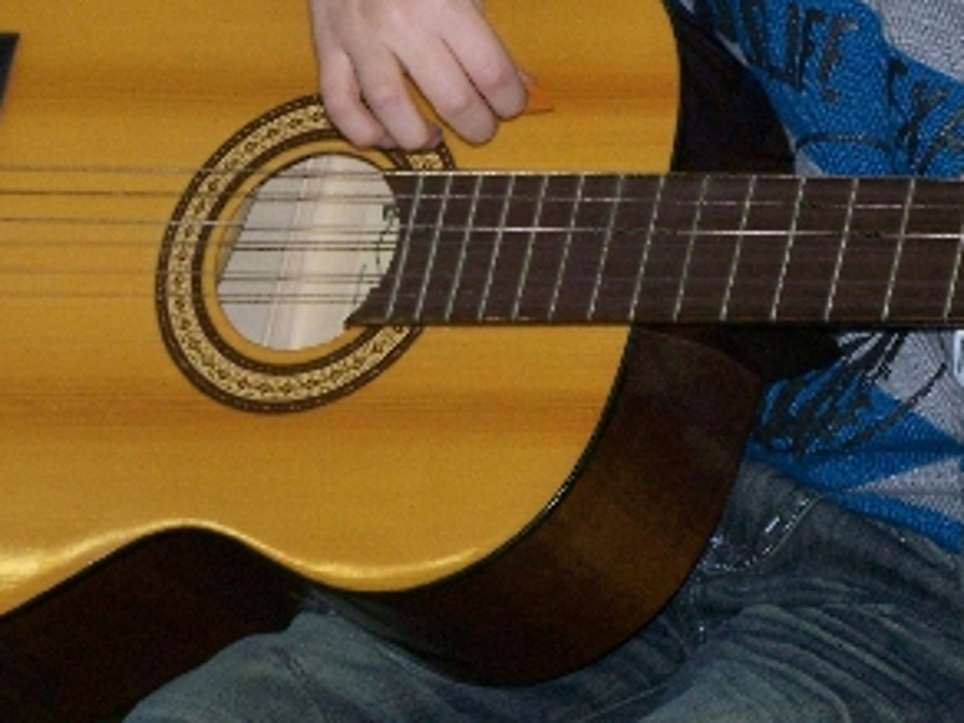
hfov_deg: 7.5
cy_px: 13
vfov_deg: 5.6
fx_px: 7324
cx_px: 766
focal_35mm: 263
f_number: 3.3
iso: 160
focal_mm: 21.2
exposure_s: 1/100
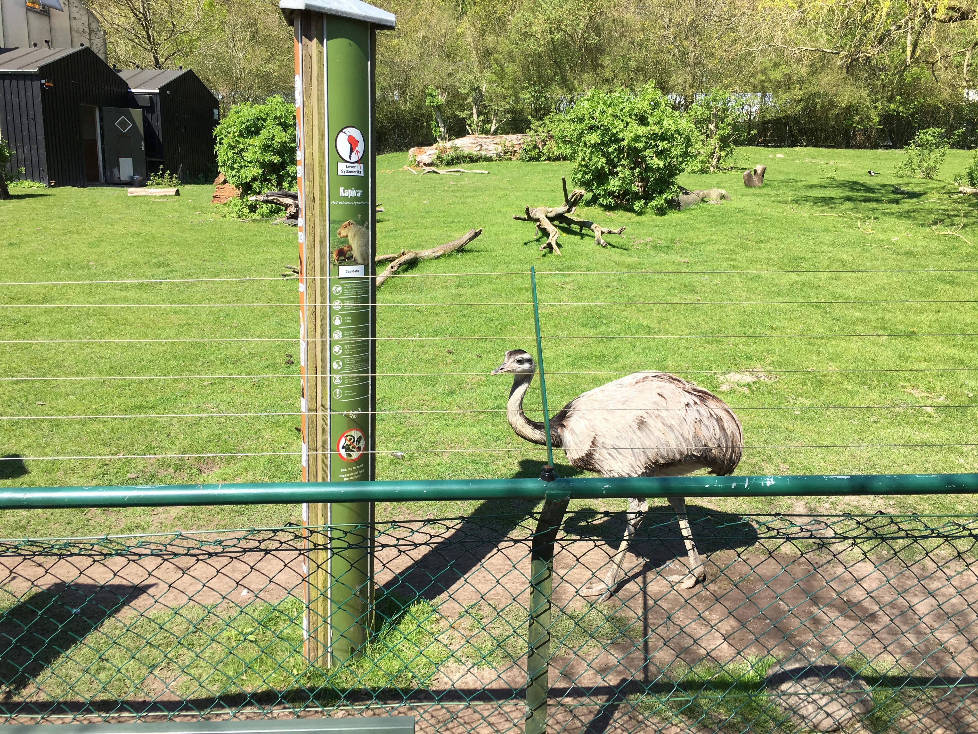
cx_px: 489
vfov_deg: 48.2
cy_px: 367
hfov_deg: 61.7
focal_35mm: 29
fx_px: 819
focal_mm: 4.15
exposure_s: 1/739
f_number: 2.2
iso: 25
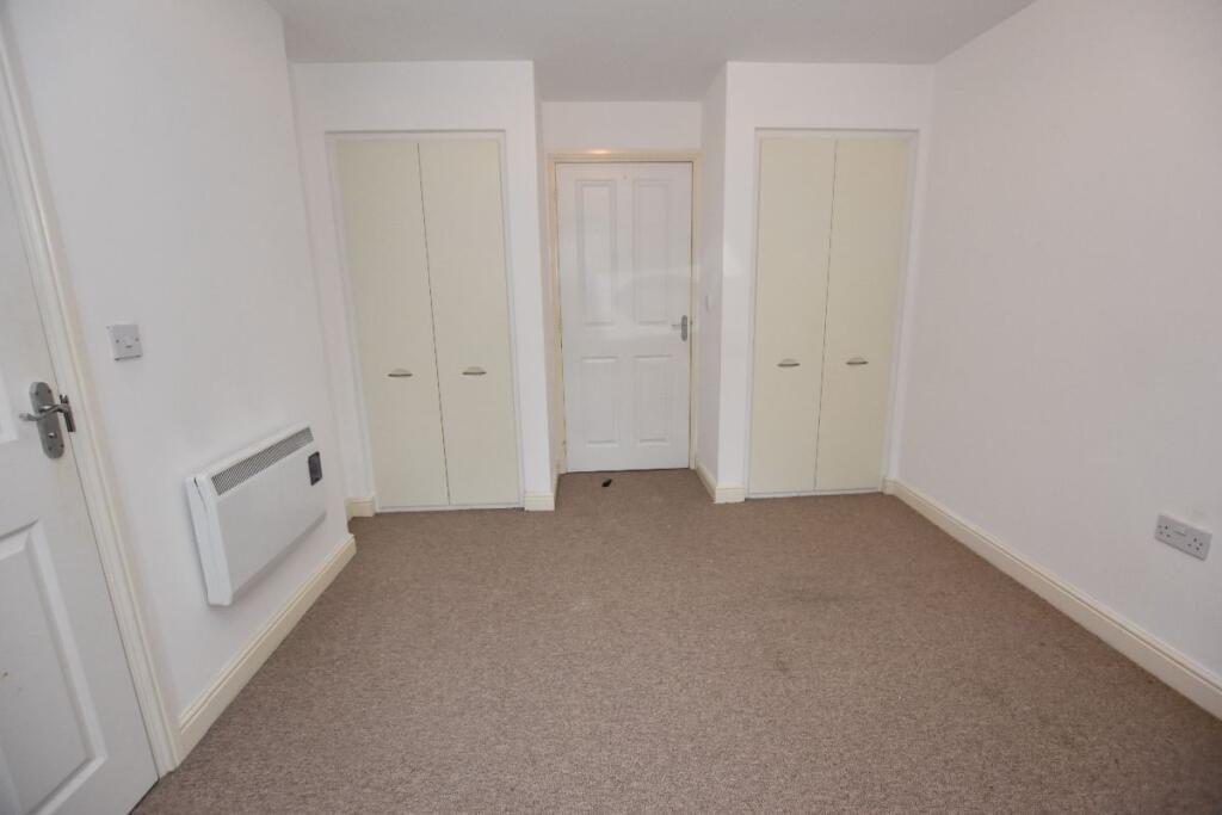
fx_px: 509
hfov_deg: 100.4
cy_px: 408
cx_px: 611
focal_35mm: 15
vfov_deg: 77.3
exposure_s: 1/125
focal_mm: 10
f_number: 4
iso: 1250
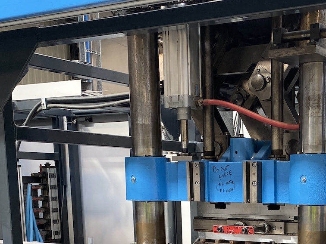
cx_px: 283
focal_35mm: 66
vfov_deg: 20.6
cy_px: 305
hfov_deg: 28.4
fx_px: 622
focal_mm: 4.25
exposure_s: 1/113
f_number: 1.8
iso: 125
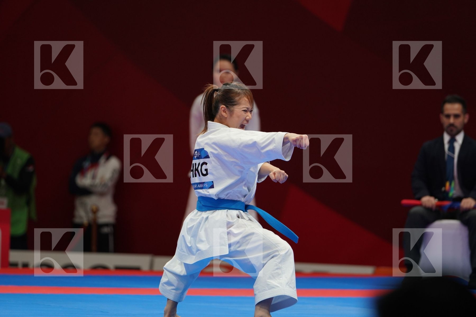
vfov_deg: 4.9
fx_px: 3702
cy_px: 158
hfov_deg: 7.4
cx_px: 238
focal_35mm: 280
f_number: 4
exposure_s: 1/500
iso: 1000
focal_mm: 280
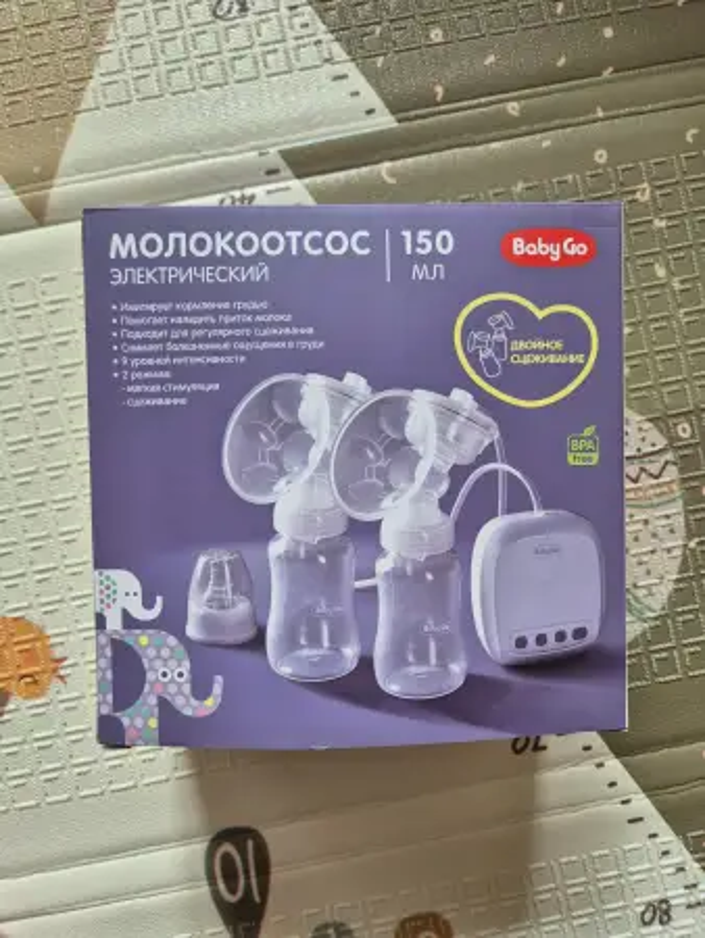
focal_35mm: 23
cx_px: 352
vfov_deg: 73.9
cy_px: 469
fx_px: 624
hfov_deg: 58.9
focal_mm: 5.4
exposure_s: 1/182
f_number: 1.8
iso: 160
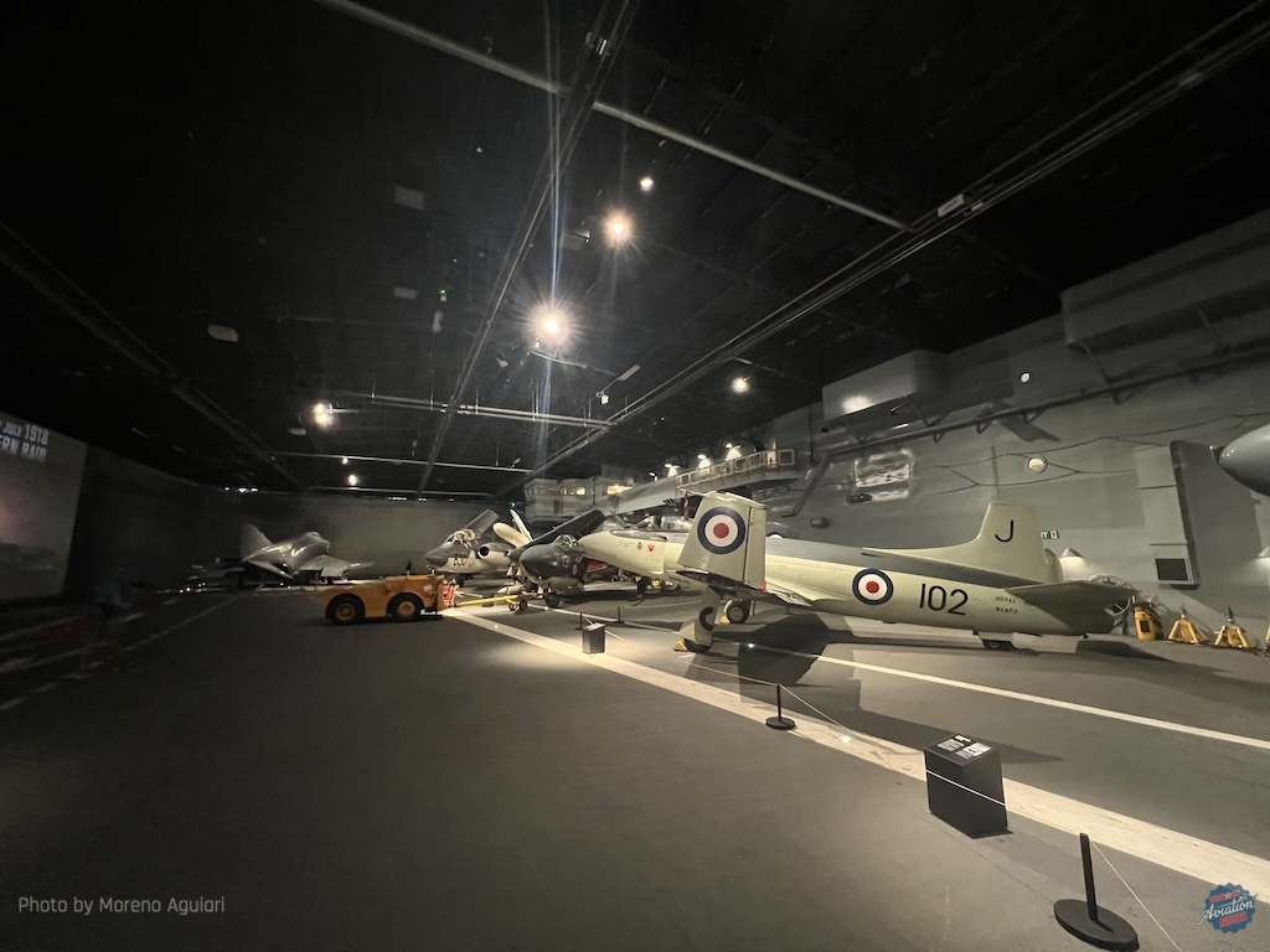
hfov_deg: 106.2
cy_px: 476
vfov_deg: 89.9
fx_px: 477
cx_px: 635
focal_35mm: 13
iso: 1000
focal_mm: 1.57
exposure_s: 1/28
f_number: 1.8
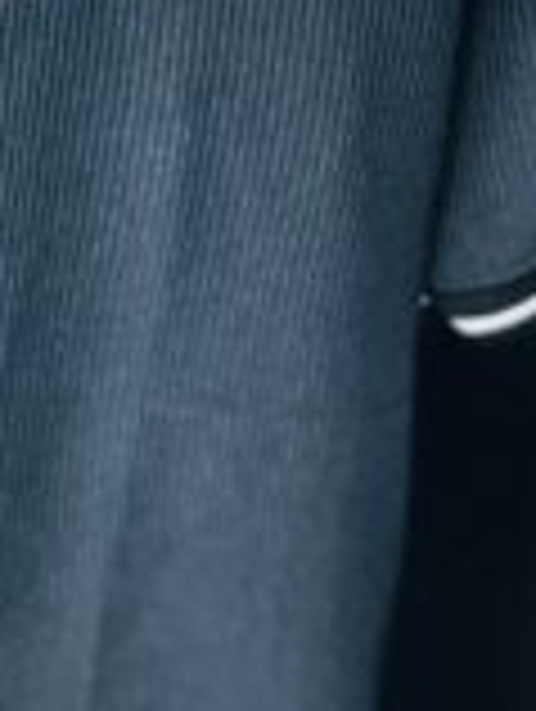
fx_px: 2491
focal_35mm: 121
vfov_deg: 16.0
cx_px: -374
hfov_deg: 11.5
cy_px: 25
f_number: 1.78
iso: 160
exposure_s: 1/50
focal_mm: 6.86
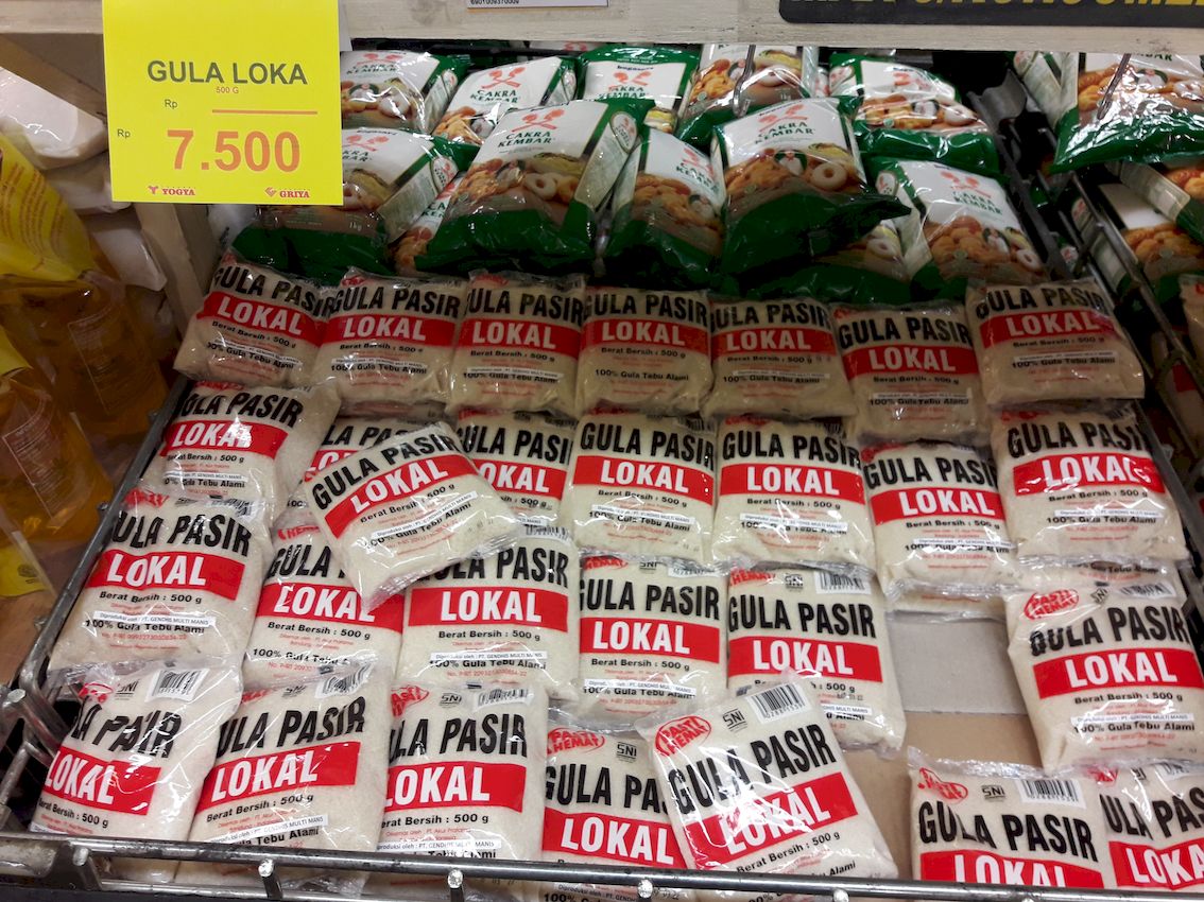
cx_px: 602
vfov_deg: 49.7
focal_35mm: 28
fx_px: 974
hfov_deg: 63.5
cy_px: 451
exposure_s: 1/33
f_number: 1.9
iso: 64
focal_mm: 3.7
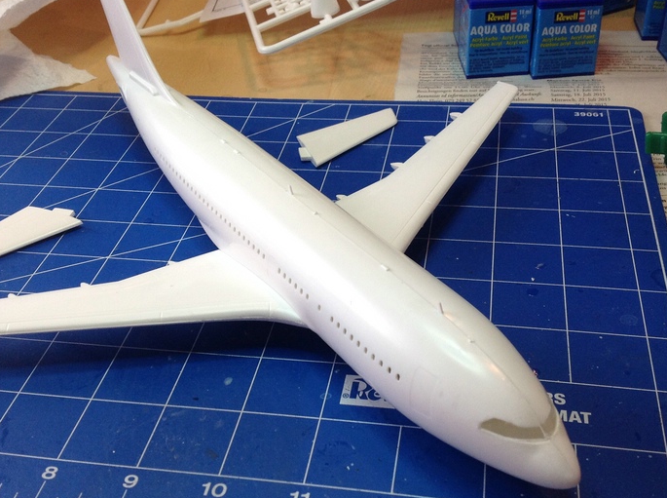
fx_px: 885
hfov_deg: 41.3
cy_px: 270
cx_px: 336
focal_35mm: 46
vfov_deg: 31.4
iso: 80
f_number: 2.4
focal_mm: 4.28
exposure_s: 1/100
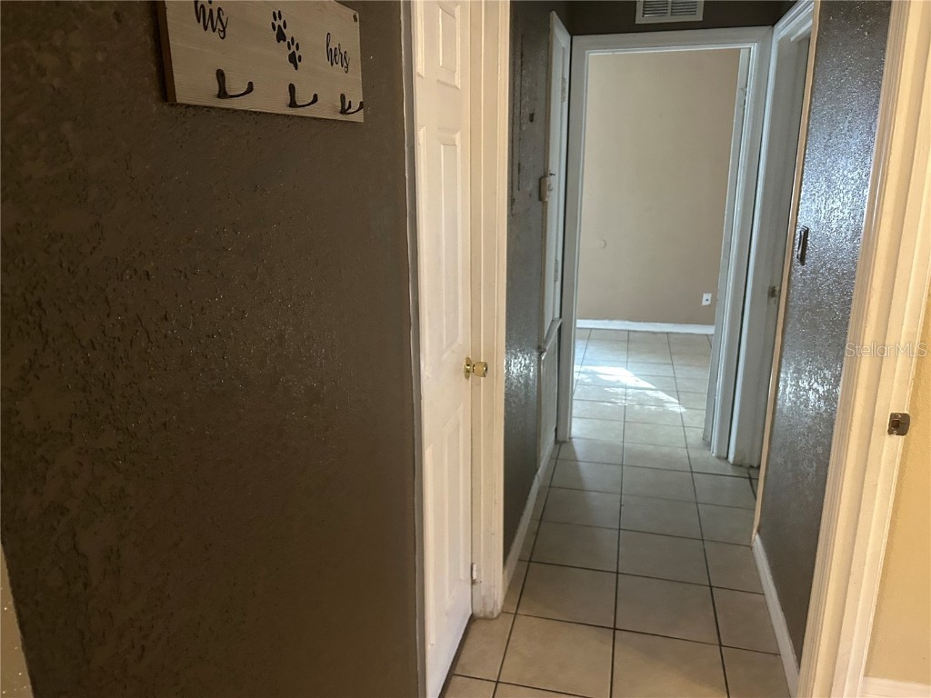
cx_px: 466
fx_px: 699
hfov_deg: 67.3
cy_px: 349
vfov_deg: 53.1
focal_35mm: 26
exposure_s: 1/30
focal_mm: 5.7
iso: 640
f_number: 1.5
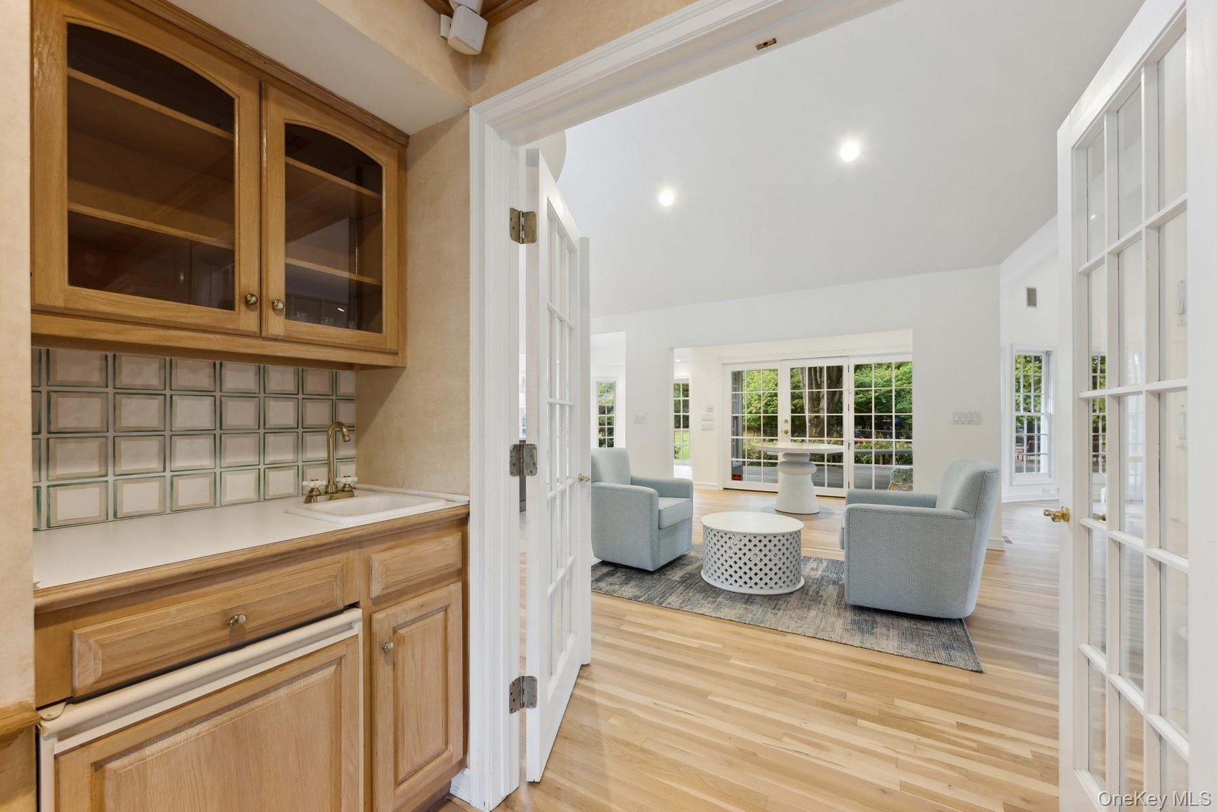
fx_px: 473
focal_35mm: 14
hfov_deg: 104.3
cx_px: 608
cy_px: 406
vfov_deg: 81.2
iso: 400
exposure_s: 1/13
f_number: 7.1
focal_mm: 14
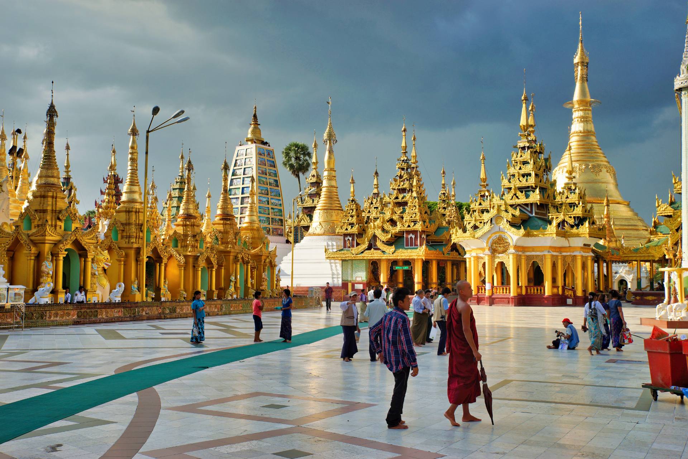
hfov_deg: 48.5
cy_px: 230
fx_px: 764
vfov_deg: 33.4
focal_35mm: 40
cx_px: 344
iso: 100
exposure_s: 1/250
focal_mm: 40
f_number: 8
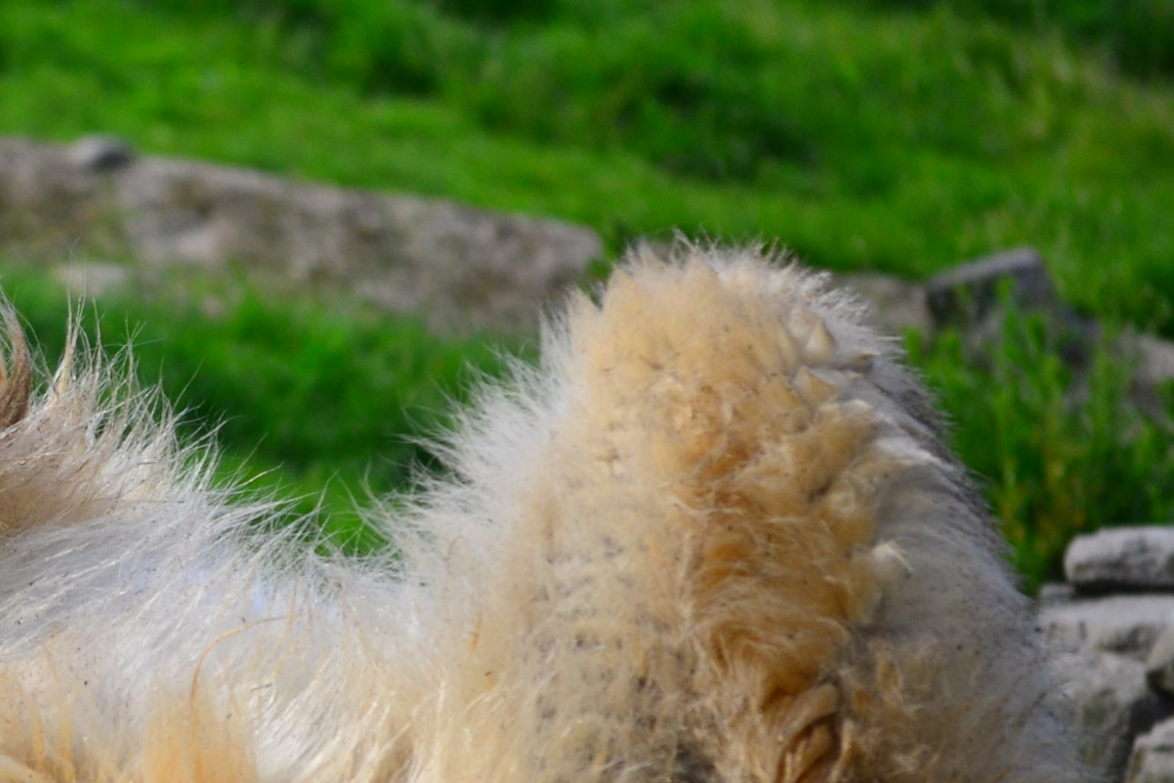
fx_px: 17840
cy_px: 620
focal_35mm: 547
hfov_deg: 3.8
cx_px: -93
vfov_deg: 2.5
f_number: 5.3
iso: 400
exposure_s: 1/500
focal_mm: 165
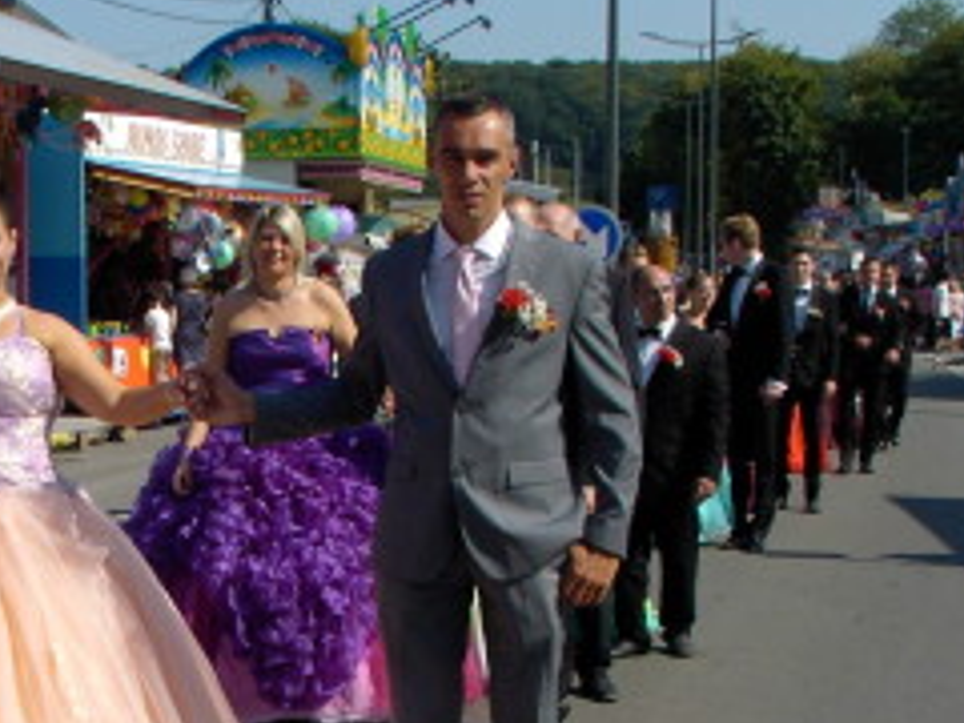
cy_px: 594
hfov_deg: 21.8
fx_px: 2451
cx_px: 129
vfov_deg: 16.6
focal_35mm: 88
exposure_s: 1/330
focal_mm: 6.8
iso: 70
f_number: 5.6
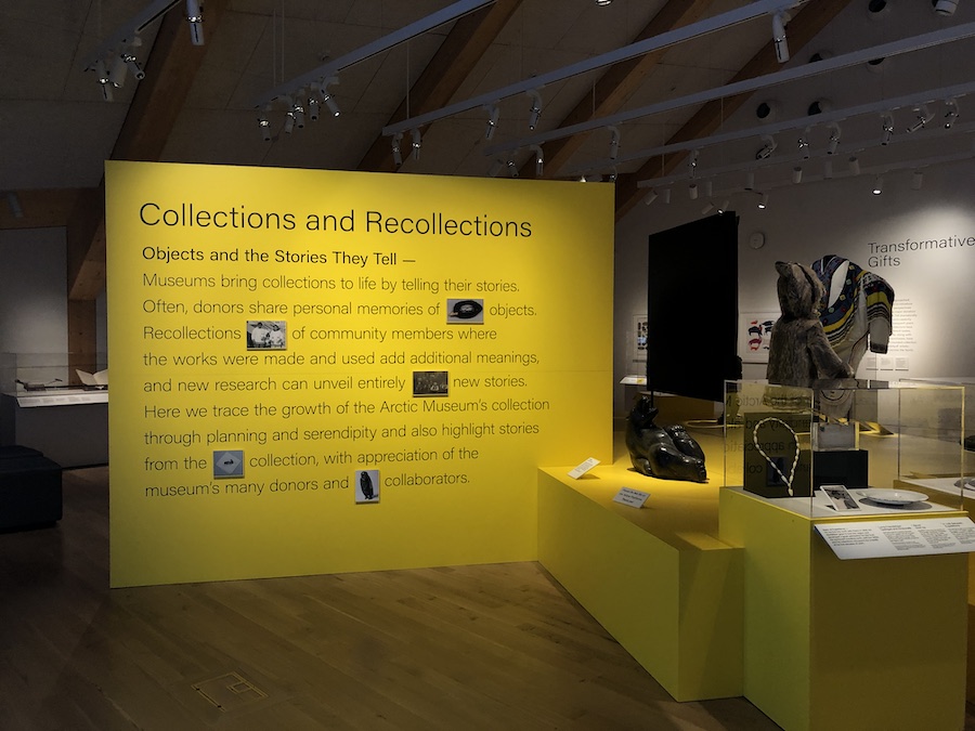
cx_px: 488
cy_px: 366
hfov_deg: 63.4
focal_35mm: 28
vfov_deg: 49.7
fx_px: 789
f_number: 1.8
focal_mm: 3.99
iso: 50
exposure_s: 1/15
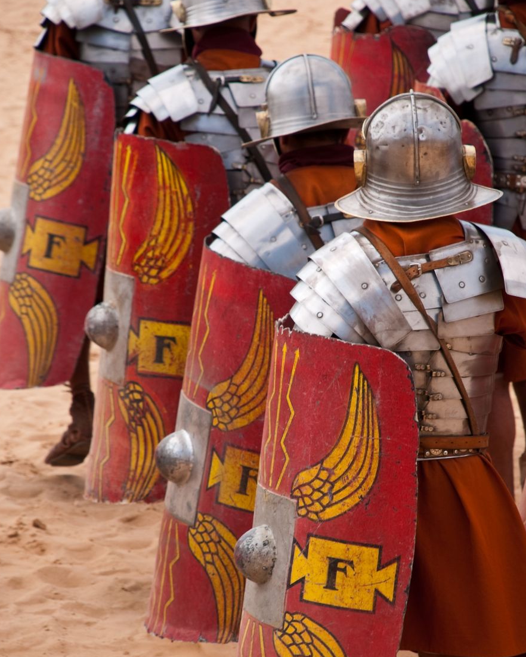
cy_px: 401
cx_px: 286
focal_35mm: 265
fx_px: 5149
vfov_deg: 7.3
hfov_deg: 5.8
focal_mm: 135
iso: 100
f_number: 6.3
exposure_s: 1/160
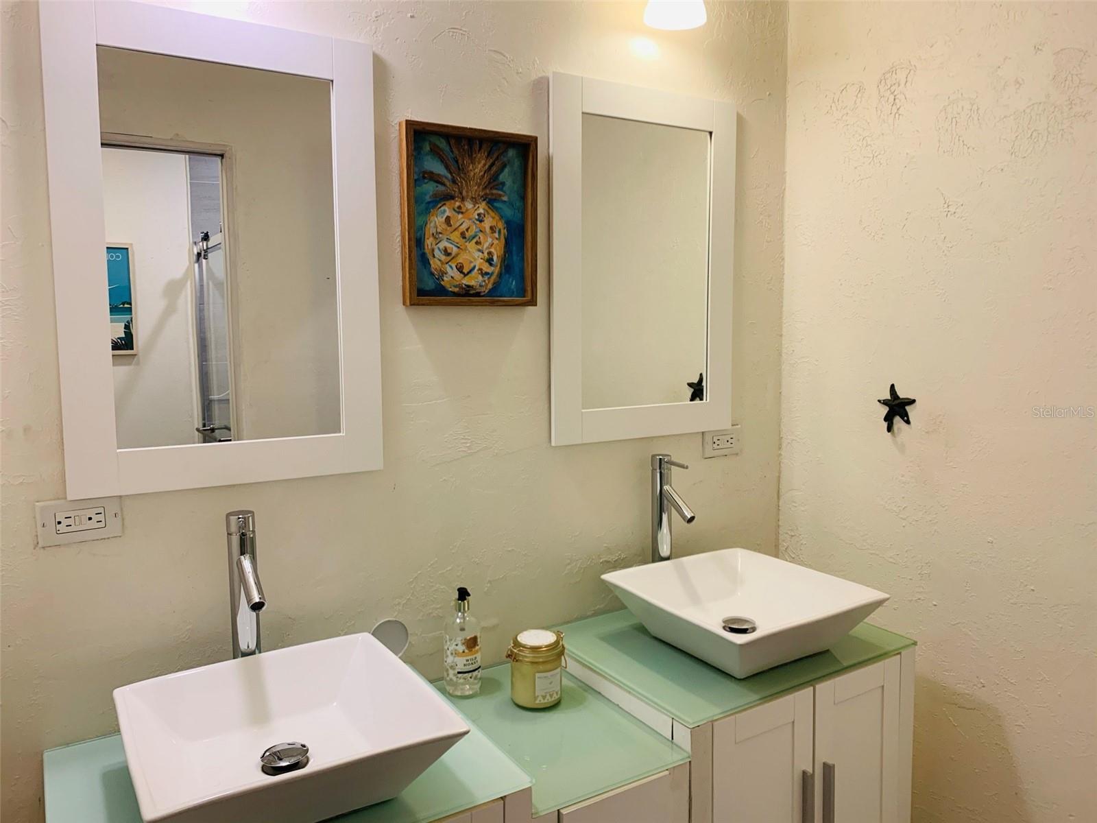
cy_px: 412
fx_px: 824
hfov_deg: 67.3
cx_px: 548
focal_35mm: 26
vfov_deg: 53.1
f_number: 1.8
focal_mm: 4.25
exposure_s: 1/60
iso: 80
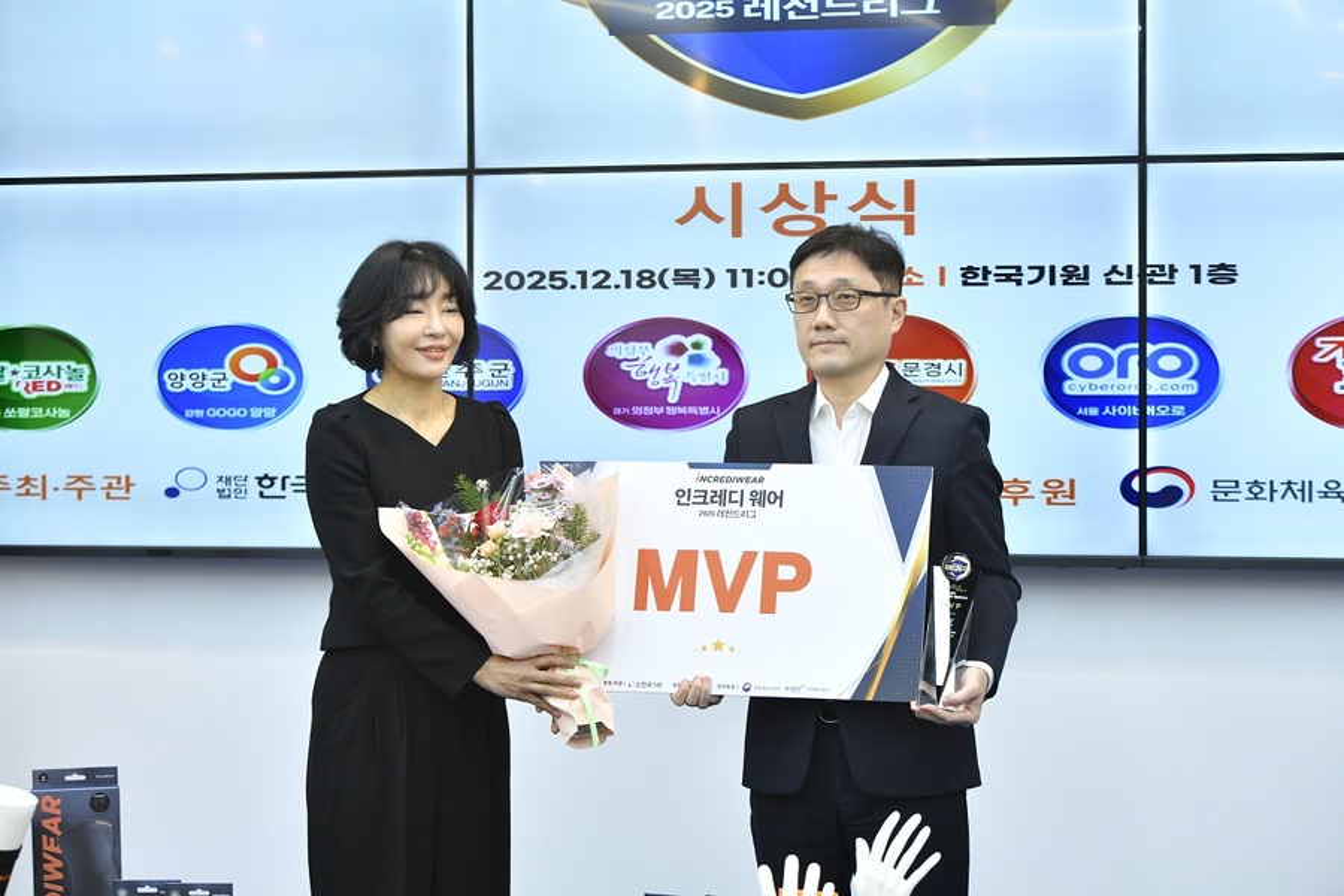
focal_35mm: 95
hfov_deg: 21.5
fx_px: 3546
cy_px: 448
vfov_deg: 14.4
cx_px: 672
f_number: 5.6
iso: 1600
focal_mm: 95
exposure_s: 1/125
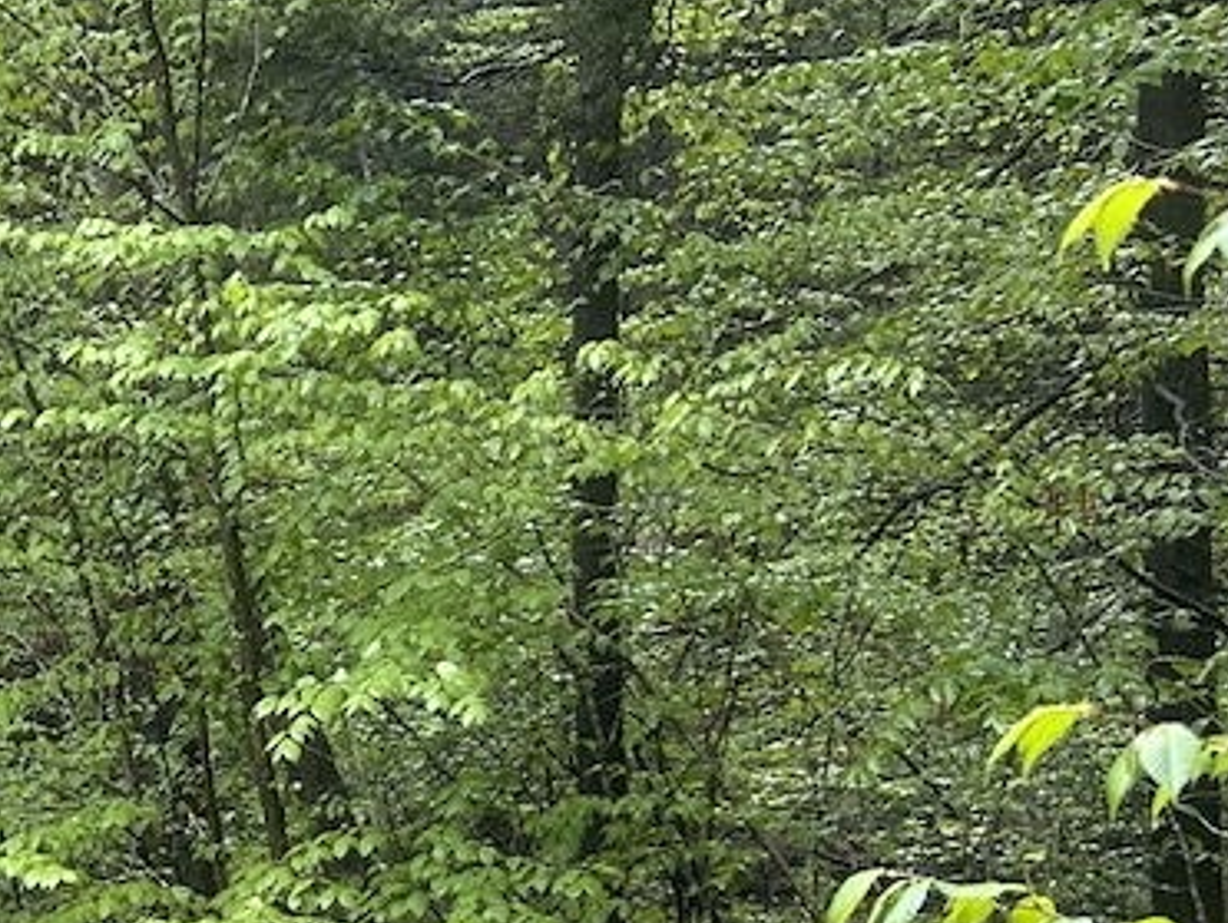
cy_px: 1022
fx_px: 2983
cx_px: -295
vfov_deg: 17.0
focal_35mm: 84
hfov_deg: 21.4
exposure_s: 1/121
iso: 125
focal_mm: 5.7
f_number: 1.5
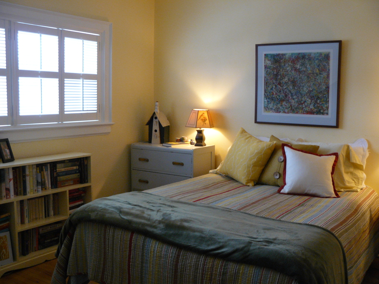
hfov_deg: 51.4
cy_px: 142
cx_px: 190
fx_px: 394
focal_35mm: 36
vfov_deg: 39.7
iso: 200
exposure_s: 1/10
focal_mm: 6
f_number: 2.8
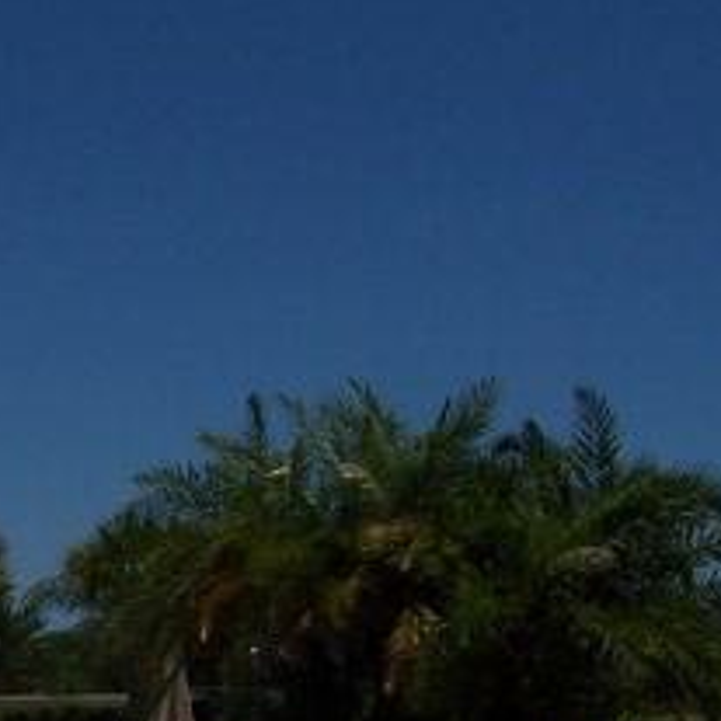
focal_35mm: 90
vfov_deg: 18.6
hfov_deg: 17.4
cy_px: 766
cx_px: -362
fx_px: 2121
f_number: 5.6
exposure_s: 1/2000
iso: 80
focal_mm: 5.5
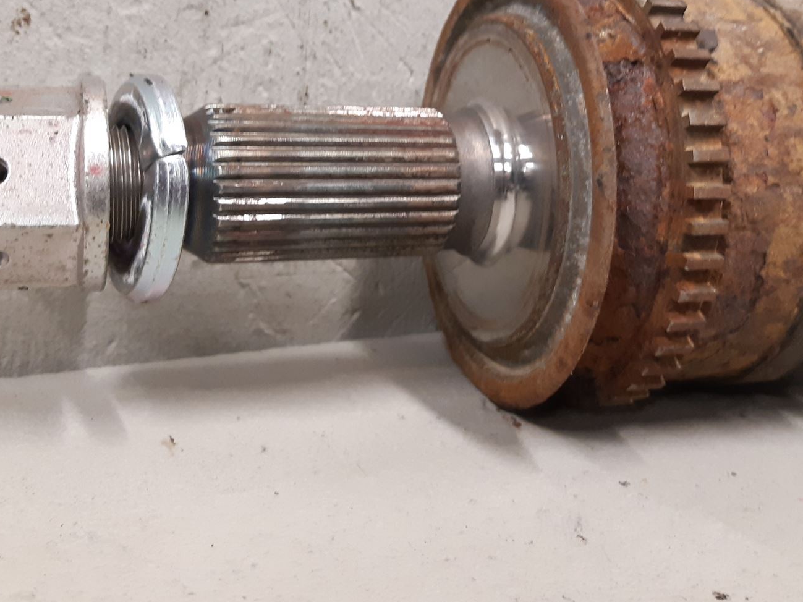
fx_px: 951
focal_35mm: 41
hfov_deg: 45.8
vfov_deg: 34.7
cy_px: 191
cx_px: 417
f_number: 1.7
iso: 200
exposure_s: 1/33
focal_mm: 3.93
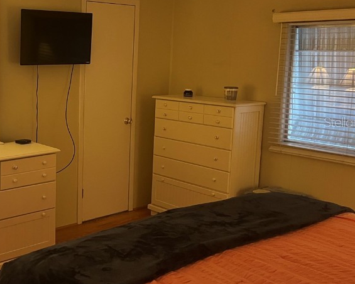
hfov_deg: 38.5
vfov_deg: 32.7
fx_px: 483
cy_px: 122
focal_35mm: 46
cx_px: 62
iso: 400
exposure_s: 1/60
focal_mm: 5.1
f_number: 1.6
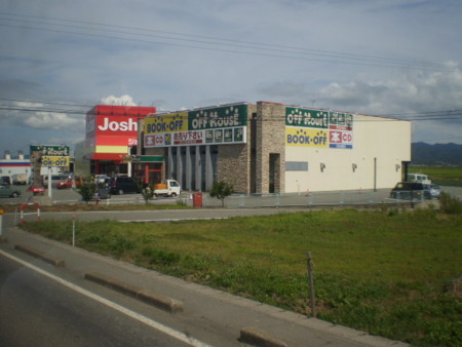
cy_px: 174
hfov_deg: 51.3
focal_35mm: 36
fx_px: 481
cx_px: 231
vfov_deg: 39.7
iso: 64
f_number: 4.6
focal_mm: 6.3
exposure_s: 1/1600
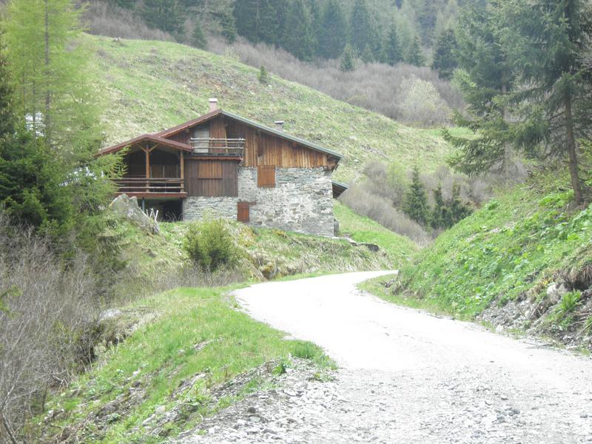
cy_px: 222
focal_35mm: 100
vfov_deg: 14.8
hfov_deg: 19.6
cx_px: 296
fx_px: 1710
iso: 50
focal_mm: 17.1
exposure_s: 1/100
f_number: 4
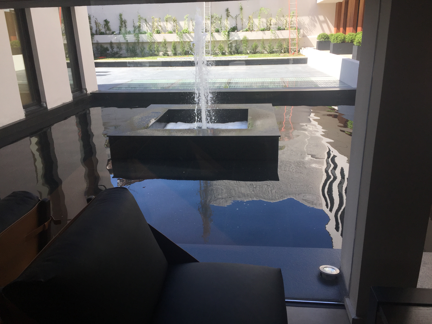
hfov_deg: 61.7
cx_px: 216
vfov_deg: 48.2
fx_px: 362
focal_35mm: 29
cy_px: 162
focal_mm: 4.15
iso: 32
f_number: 2.2
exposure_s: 1/659
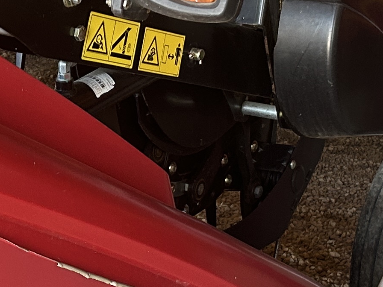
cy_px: 229
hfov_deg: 16.7
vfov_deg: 12.6
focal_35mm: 117
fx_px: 1295
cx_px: 57
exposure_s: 1/92
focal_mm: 5.7
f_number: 1.5
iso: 125
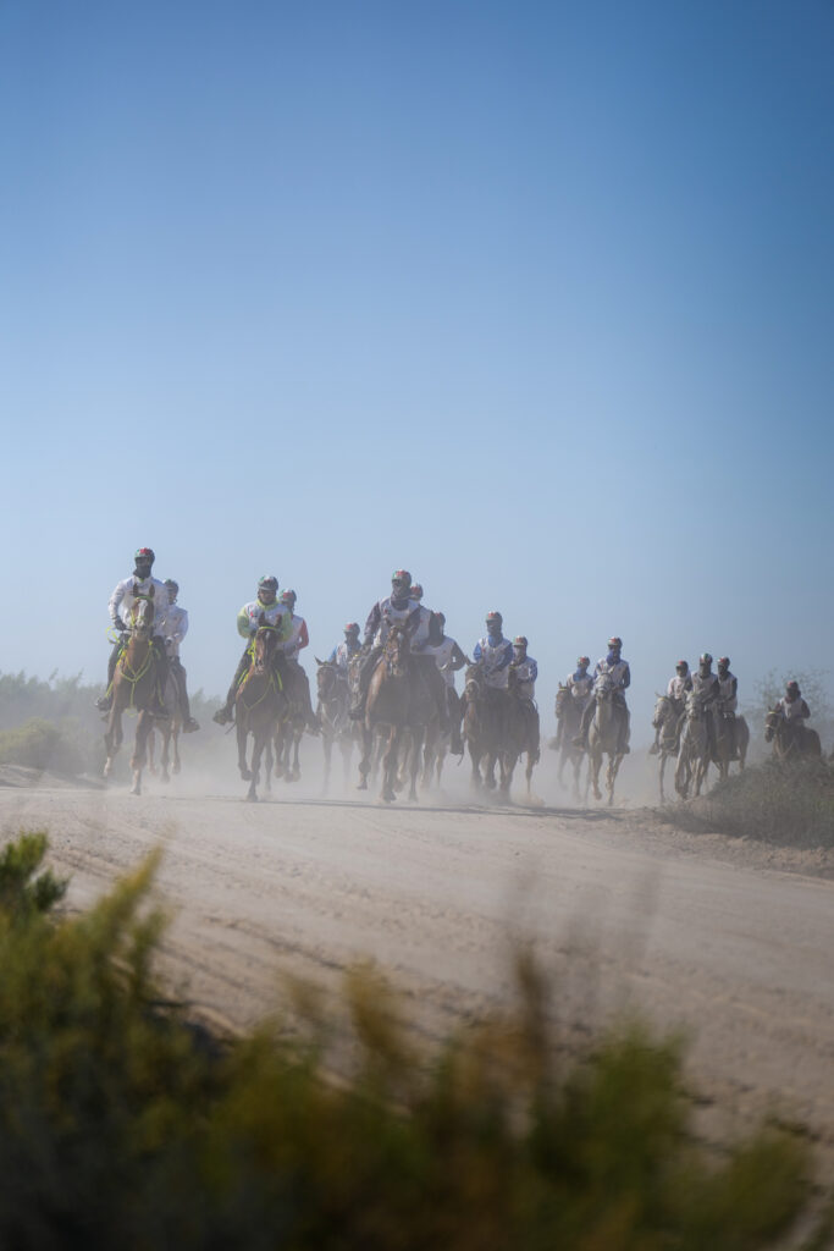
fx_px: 5210
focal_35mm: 150
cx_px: 417
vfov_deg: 13.7
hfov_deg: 9.2
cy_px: 626
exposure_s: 1/8000
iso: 250
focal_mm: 150
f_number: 3.2
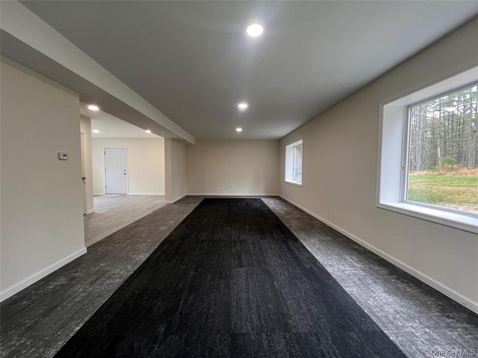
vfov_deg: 89.9
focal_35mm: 13
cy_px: 179
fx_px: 180
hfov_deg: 106.2
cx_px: 239
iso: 200
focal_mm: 1.57
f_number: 1.8
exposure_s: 1/60
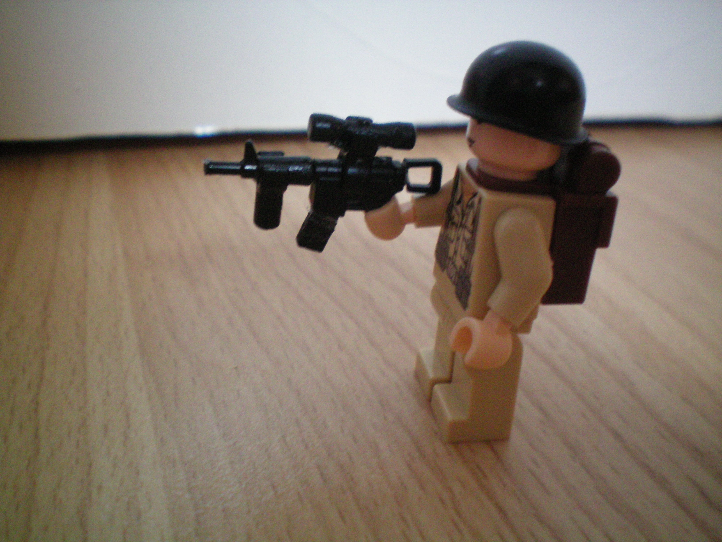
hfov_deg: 49.0
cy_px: 271
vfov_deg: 37.7
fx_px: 793
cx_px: 361
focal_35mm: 38
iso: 400
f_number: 3.1
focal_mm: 6.3
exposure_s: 1/30
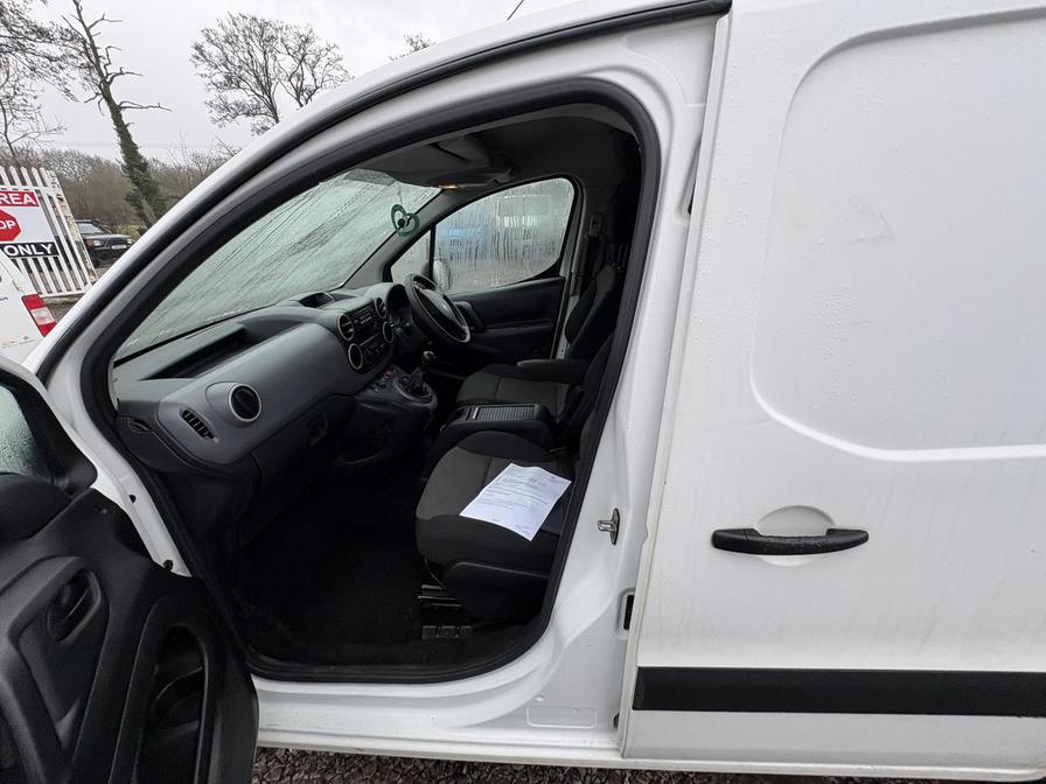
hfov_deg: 102.1
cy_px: 392
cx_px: 523
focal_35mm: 14
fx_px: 423
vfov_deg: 85.7
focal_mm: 2.22
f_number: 2.2
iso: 50
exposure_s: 1/99
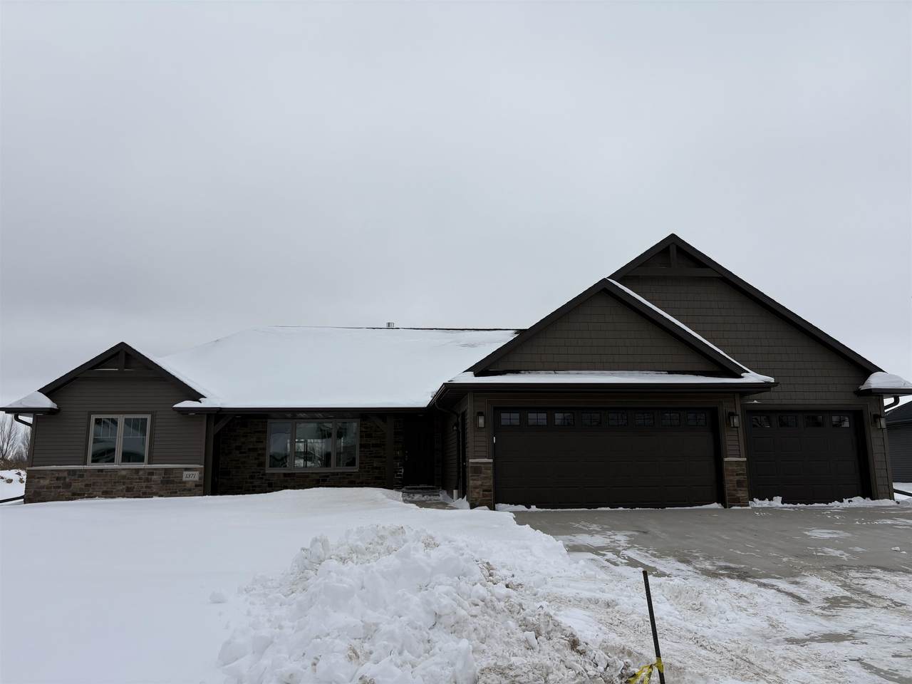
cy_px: 342
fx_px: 685
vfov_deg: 53.1
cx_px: 456
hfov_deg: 67.3
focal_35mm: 26
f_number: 1.6
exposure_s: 1/6329
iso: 50
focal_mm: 5.96
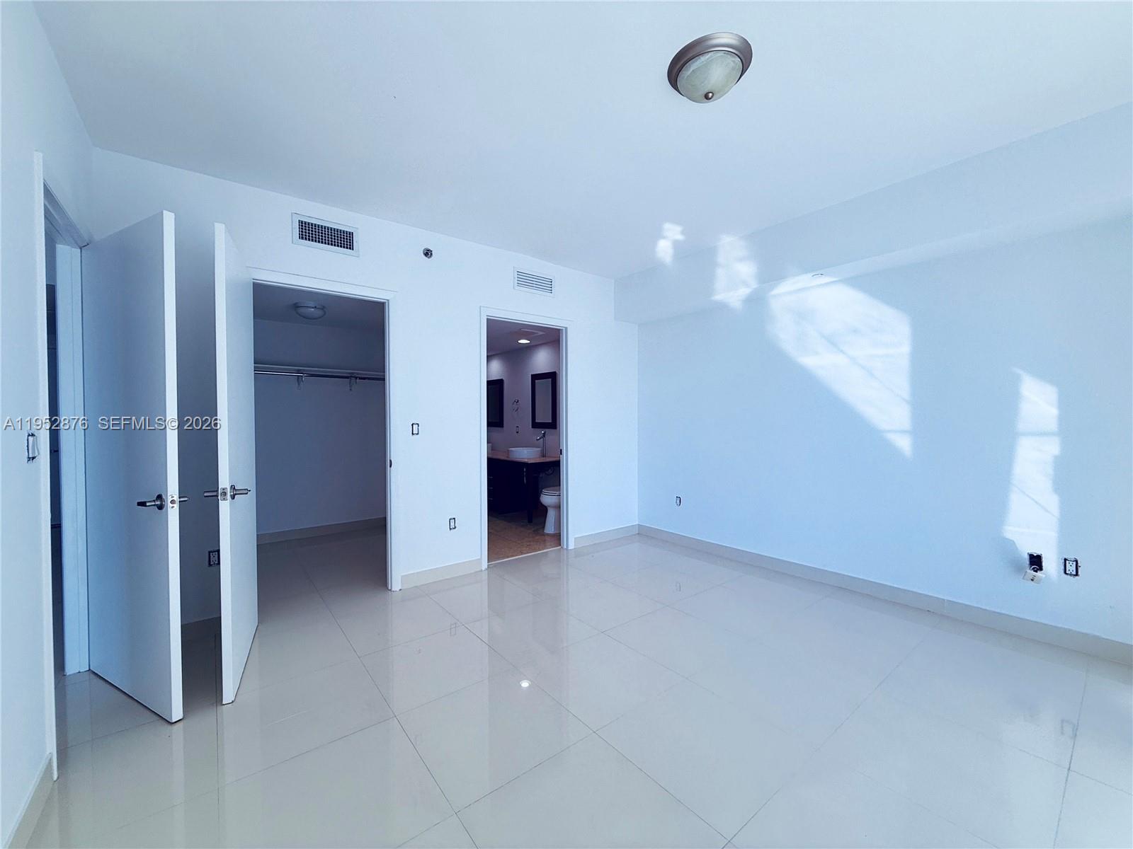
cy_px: 424
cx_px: 566
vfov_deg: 85.7
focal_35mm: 14
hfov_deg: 102.1
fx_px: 458
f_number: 2.2
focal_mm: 2.22
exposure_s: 1/239
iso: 50
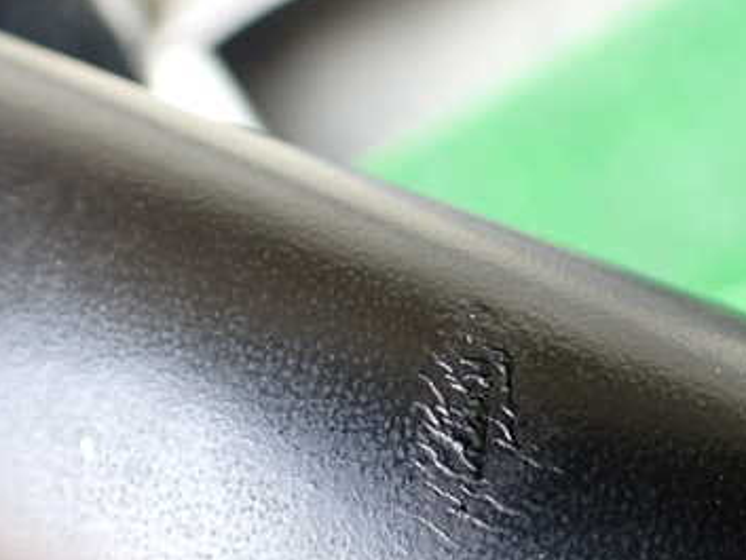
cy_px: 402
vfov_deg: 28.3
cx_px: 511
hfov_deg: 37.0
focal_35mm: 51
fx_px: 1099
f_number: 2.3
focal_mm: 5.4
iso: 400
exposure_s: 1/125
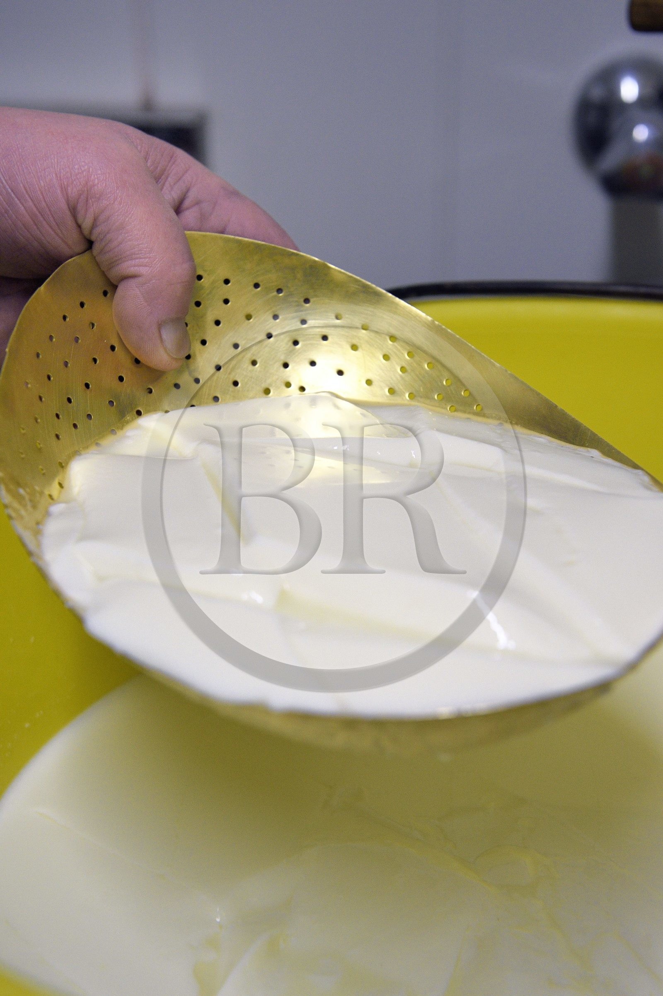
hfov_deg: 24.2
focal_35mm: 56
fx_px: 1549
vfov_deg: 35.7
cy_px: 498
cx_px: 332
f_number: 6.3
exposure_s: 1/100
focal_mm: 56
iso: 1600
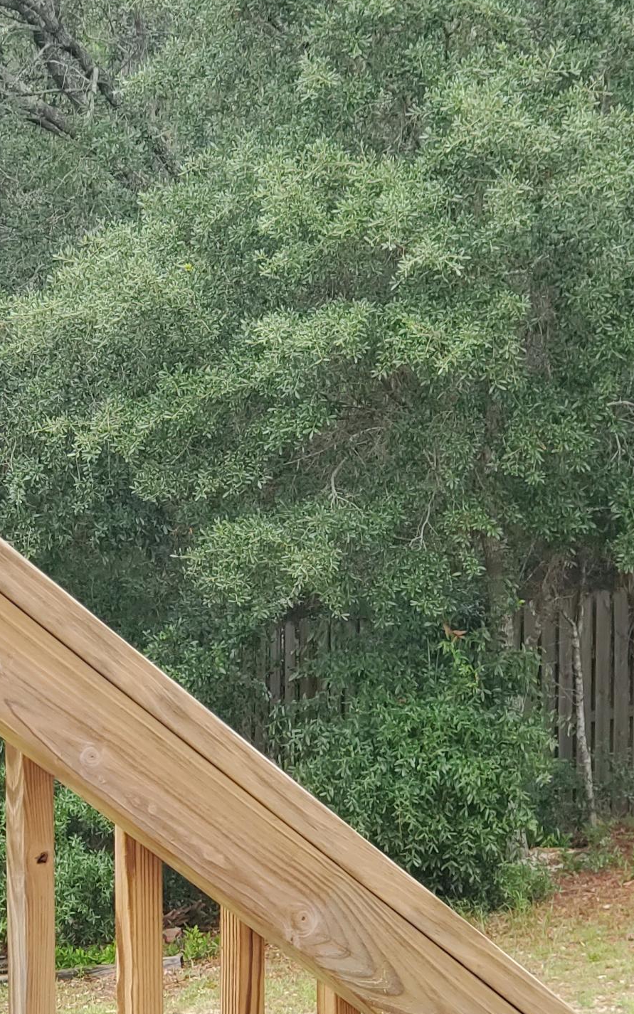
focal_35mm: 116
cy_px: 596
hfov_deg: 11.2
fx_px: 3208
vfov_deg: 18.0
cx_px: -7
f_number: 2.4
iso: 50
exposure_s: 1/119
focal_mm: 6
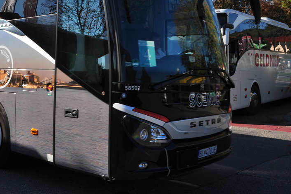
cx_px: 62
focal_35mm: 46
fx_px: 371
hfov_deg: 41.1
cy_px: 30
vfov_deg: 28.4
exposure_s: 1/320
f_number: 9
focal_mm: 18
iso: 200
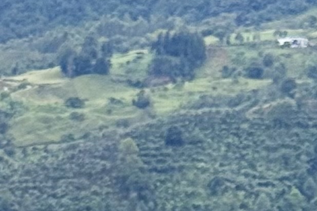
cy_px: 788
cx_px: -128
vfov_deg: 4.0
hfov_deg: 6.2
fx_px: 2878
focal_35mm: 327
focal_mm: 6.76
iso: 64
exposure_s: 1/1980
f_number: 1.78
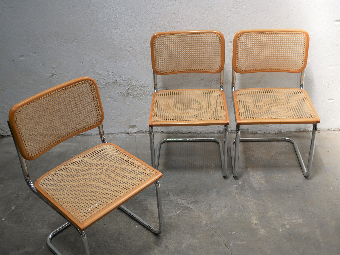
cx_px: 170
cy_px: 128
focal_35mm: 40
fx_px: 393
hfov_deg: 46.8
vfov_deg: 36.0
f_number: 1.7
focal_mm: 20
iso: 200
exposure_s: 1/125
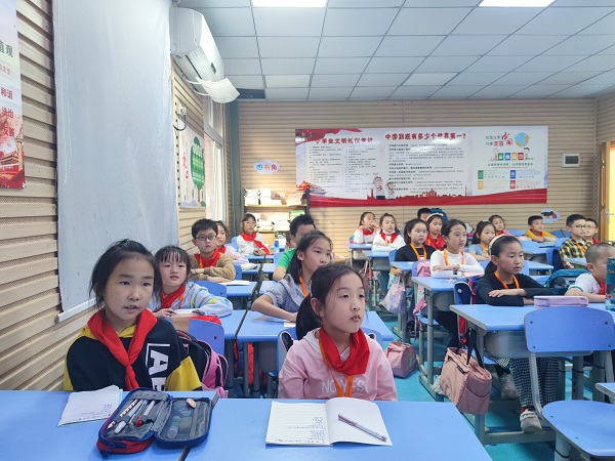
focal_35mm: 24
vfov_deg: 56.8
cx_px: 308
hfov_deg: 71.6
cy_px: 230
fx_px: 426
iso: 249
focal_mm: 6.72
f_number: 1.69
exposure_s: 1/76
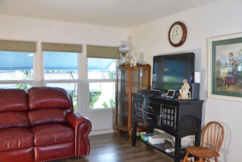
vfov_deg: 42.3
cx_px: 125
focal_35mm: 31
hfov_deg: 60.3
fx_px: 208
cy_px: 80
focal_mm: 20
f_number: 4
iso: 450
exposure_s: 1/60
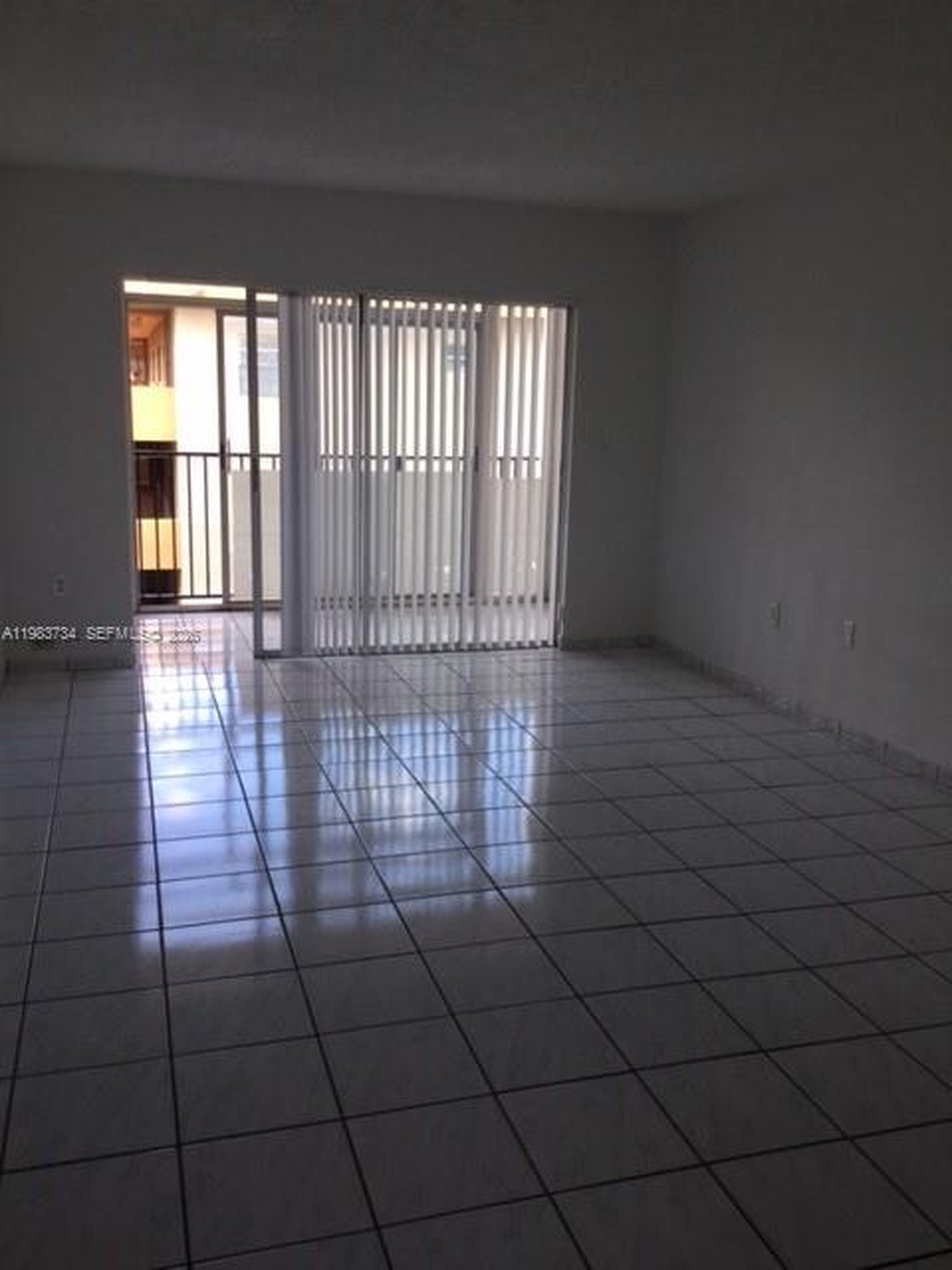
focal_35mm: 31
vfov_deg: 58.4
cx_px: 476
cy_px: 635
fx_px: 1137
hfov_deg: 45.4
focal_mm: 3.3
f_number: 2.4
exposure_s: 1/120
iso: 32
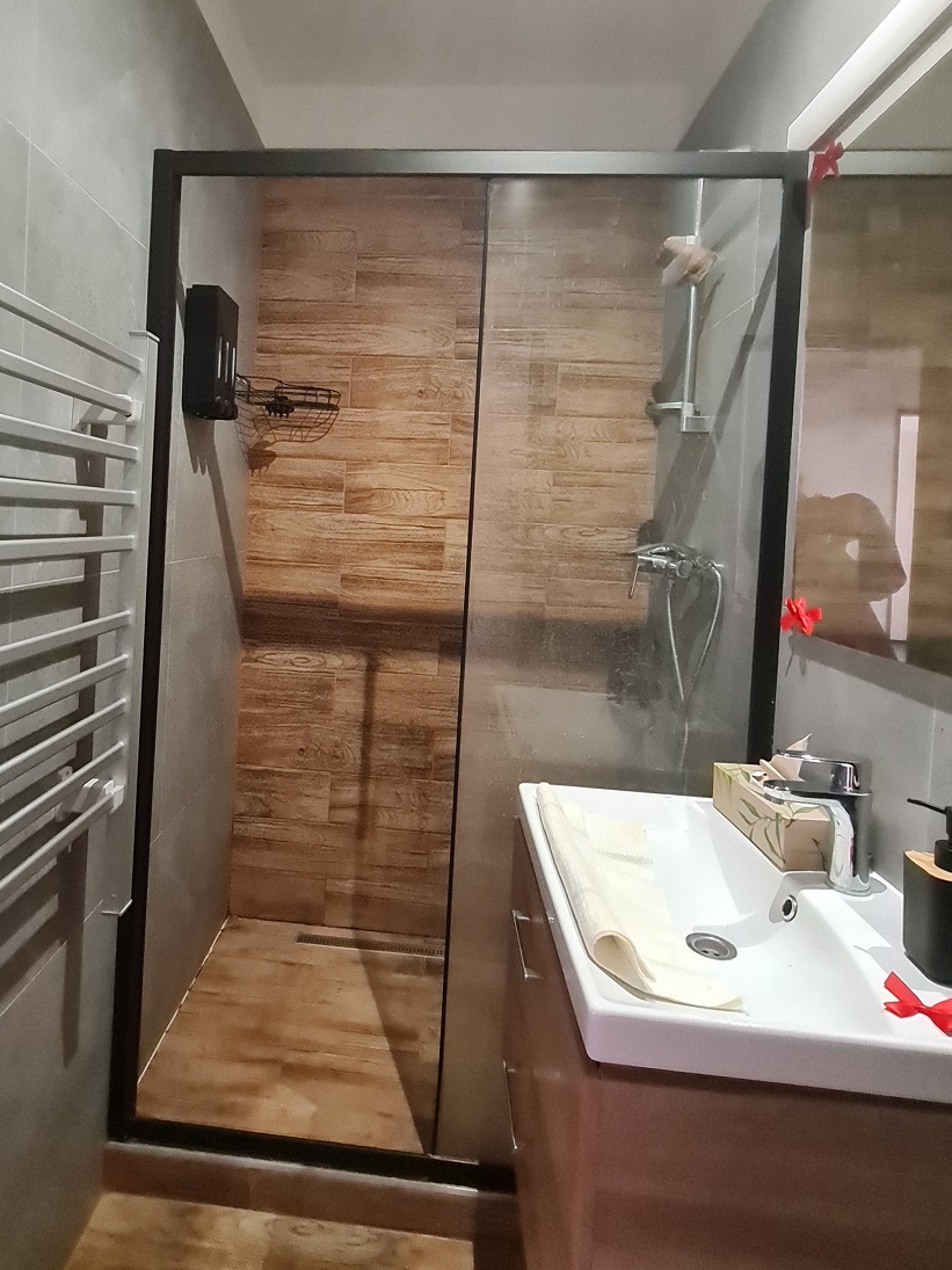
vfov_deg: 83.9
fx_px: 697
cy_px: 528
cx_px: 377
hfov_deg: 67.9
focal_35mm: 19
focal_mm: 1.74
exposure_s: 1/33
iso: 640
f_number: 2.2
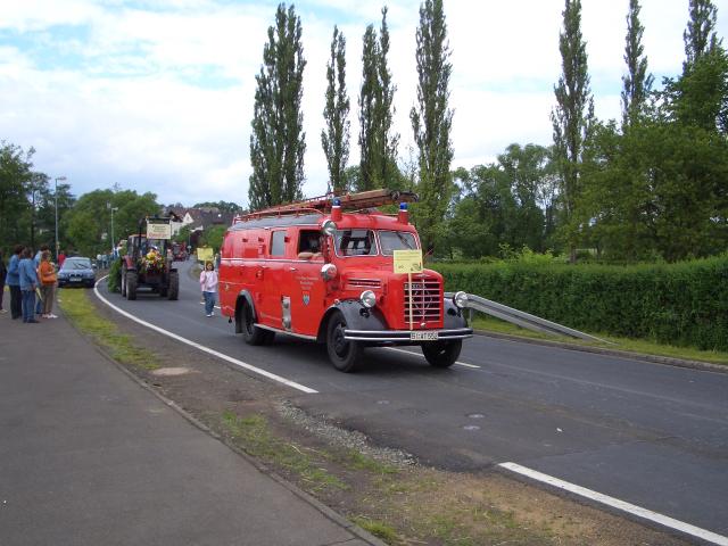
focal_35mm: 35
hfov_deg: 52.6
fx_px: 736
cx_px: 364
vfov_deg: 40.7
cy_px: 273
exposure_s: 1/500
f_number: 4.3
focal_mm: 5.8
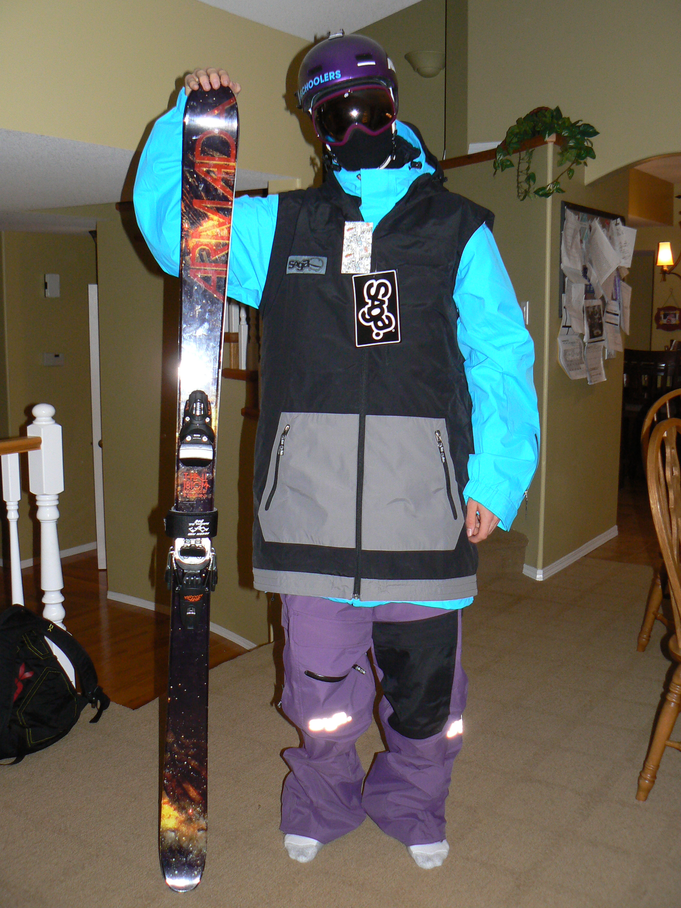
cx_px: 340
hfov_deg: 38.7
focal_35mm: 37
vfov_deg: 50.1
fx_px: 971
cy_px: 454
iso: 125
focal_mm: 6.2
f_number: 2.8
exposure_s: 1/30
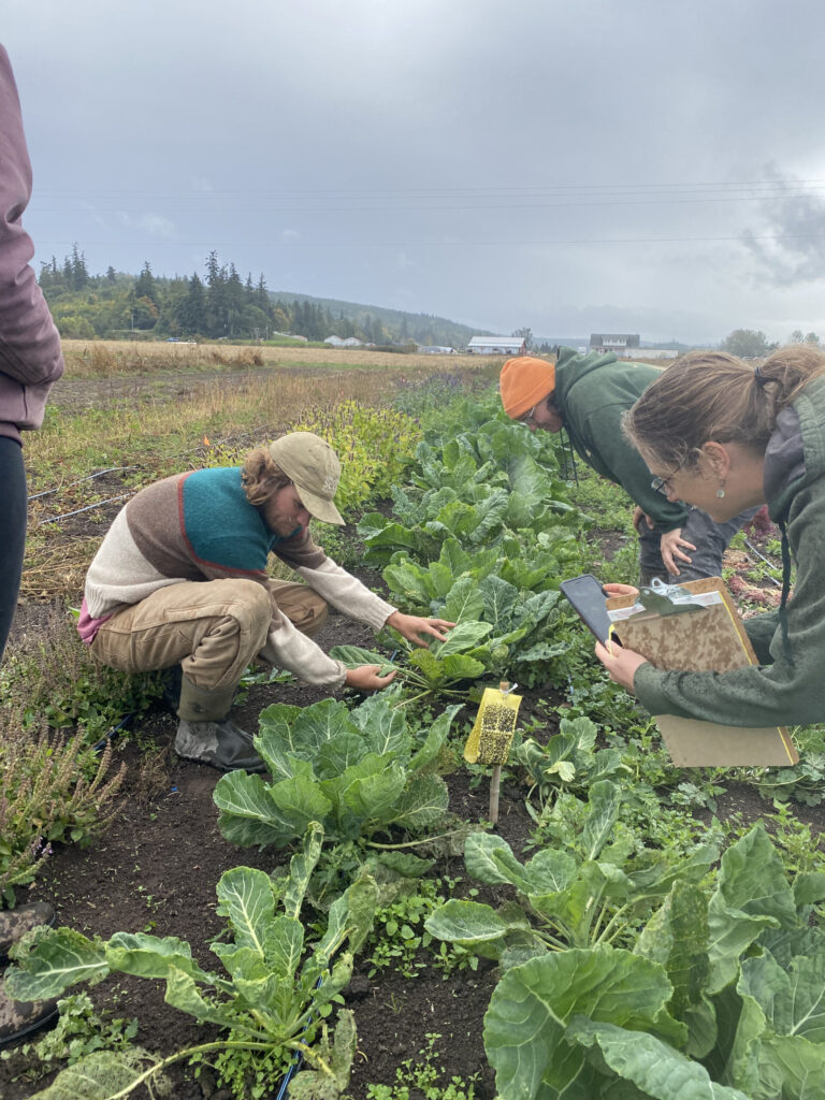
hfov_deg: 53.1
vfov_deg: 67.3
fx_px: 826
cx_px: 412
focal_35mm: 26
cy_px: 550
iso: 32
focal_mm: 4.25
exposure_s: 1/1124
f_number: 1.8
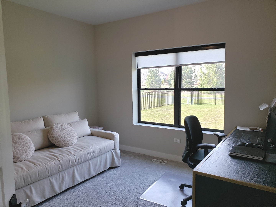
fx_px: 207
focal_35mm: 26
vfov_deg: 53.1
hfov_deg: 67.3
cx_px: 138
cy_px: 104
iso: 125
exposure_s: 1/120
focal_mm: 4.3
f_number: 2.4
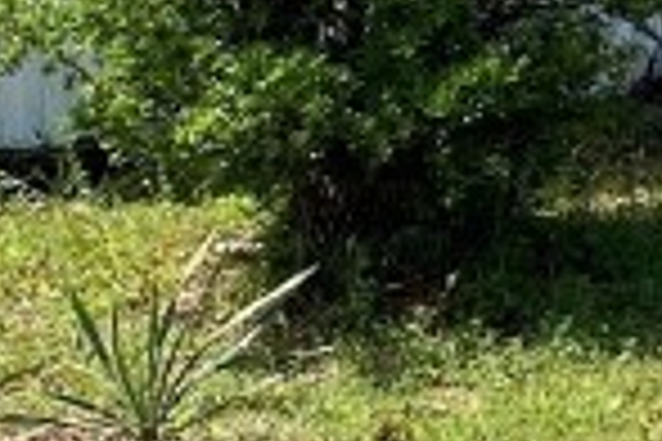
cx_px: 1243
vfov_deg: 7.2
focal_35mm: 189
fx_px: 3475
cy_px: -122
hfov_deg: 10.2
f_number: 1.8
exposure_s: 1/1504
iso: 32
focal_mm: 4.25
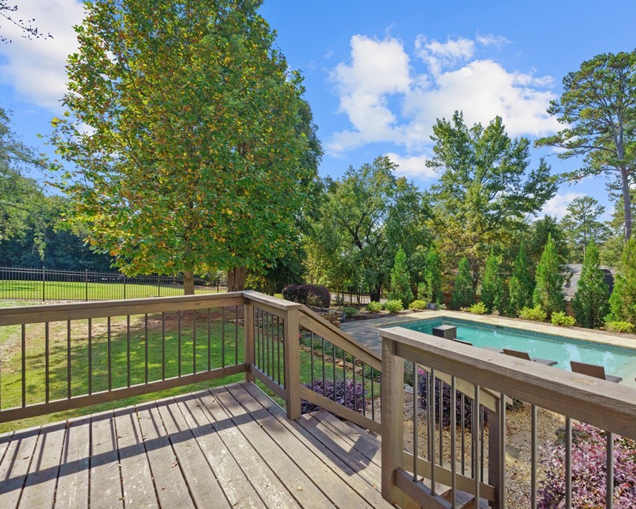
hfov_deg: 81.9
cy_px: 258
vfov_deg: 70.9
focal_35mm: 19
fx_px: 358
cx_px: 393
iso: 1250
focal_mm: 16
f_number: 6.3
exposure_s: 1/500
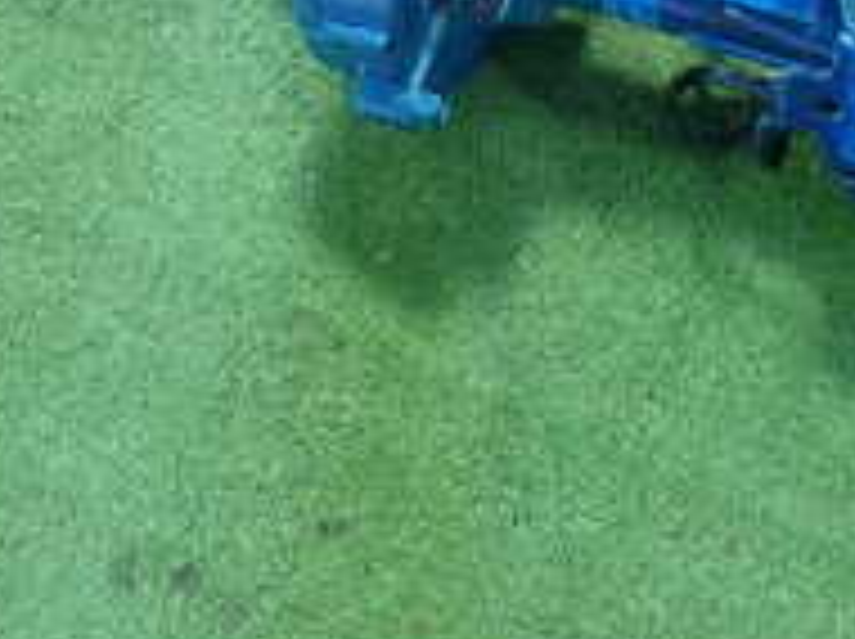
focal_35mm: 79
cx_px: 706
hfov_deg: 24.3
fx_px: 1949
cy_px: -117
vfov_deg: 17.8
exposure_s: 1/40
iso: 200
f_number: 2
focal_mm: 4.5
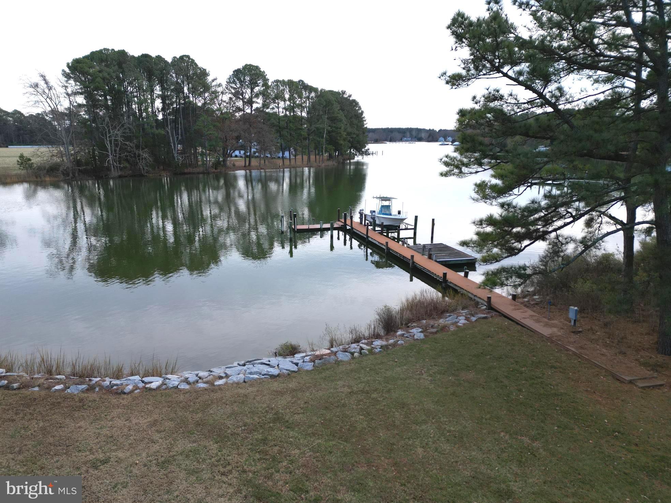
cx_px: 336
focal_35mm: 24
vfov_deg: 56.8
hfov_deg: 71.6
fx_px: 465
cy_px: 252
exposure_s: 1/500
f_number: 1.7
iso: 100
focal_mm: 6.72
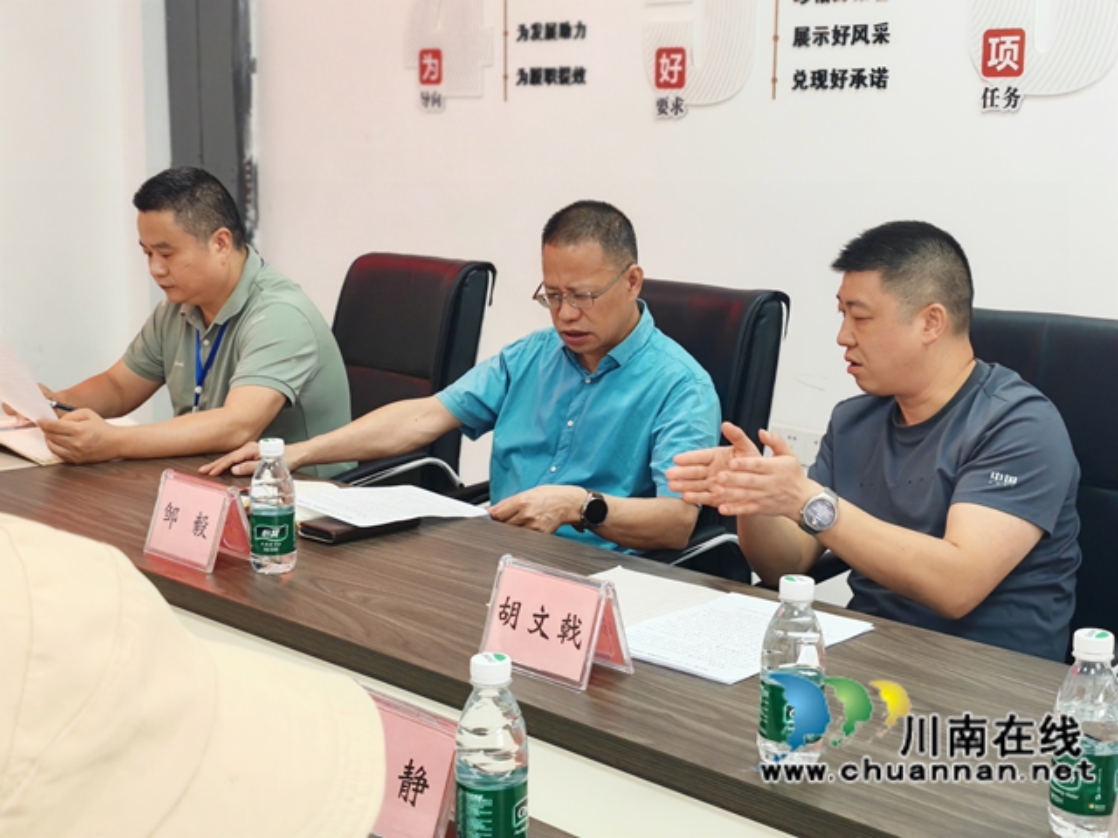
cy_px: 419
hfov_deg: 35.5
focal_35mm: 54
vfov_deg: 27.0
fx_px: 1744
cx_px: 559
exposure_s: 1/100
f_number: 2.4
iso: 800
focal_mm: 6.12
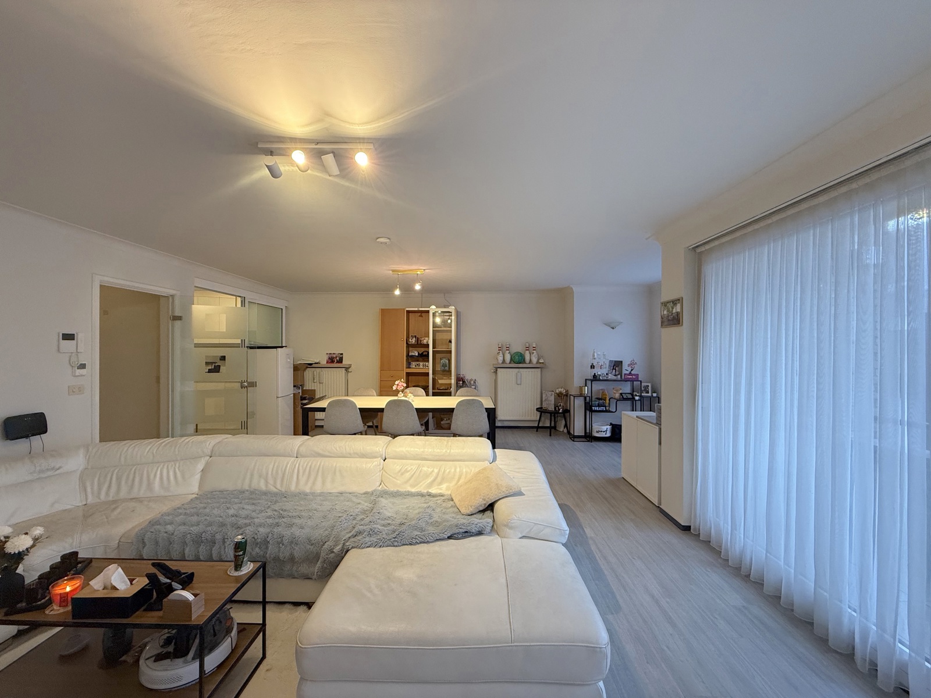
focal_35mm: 14
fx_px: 377
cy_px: 349
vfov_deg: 85.7
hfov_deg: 102.1
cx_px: 466
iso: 250
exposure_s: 1/50
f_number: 2.2
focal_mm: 2.22
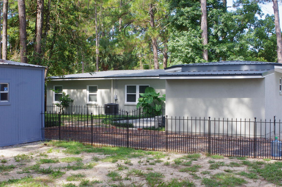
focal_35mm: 52
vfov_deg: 25.9
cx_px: 141
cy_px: 94
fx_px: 407
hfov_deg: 38.2
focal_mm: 35
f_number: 11
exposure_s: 1/160
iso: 400
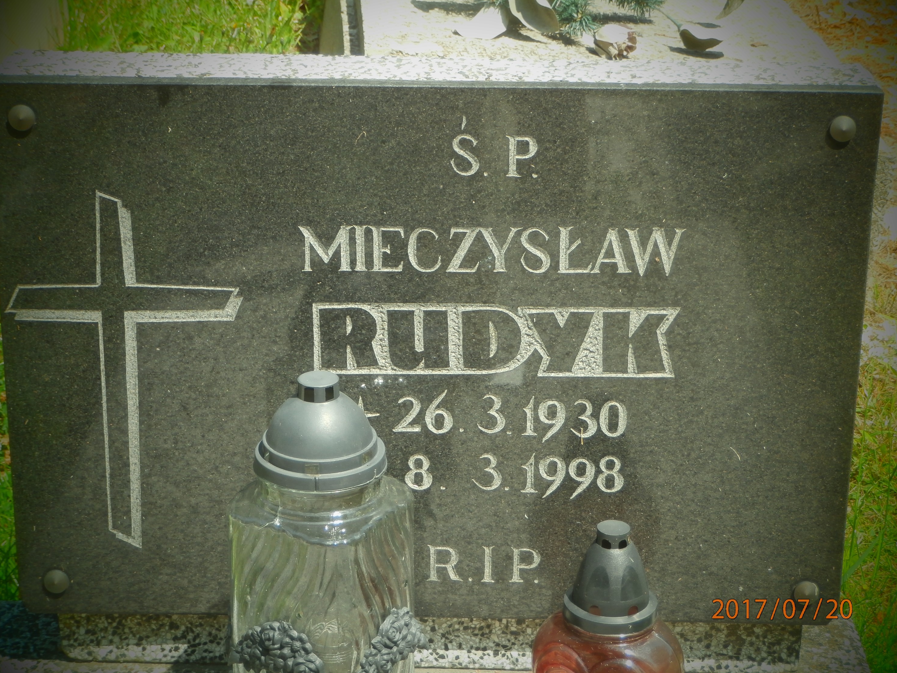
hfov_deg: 22.5
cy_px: 340
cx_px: 451
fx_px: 2254
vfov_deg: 17.0
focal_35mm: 87
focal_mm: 15.16
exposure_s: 1/160
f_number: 5
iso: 100
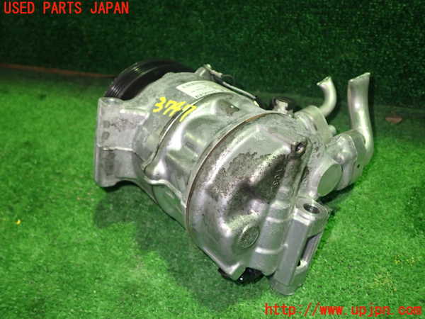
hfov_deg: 60.0
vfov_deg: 46.8
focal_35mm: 30
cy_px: 160
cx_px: 212
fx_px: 368
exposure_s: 1/30
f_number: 2.3
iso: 640
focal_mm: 5.4
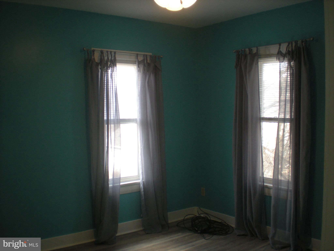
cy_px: 126
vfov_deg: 37.7
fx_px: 367
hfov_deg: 49.0
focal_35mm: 38
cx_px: 167
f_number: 3.1
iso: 144
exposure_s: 1/57.1
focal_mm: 6.3
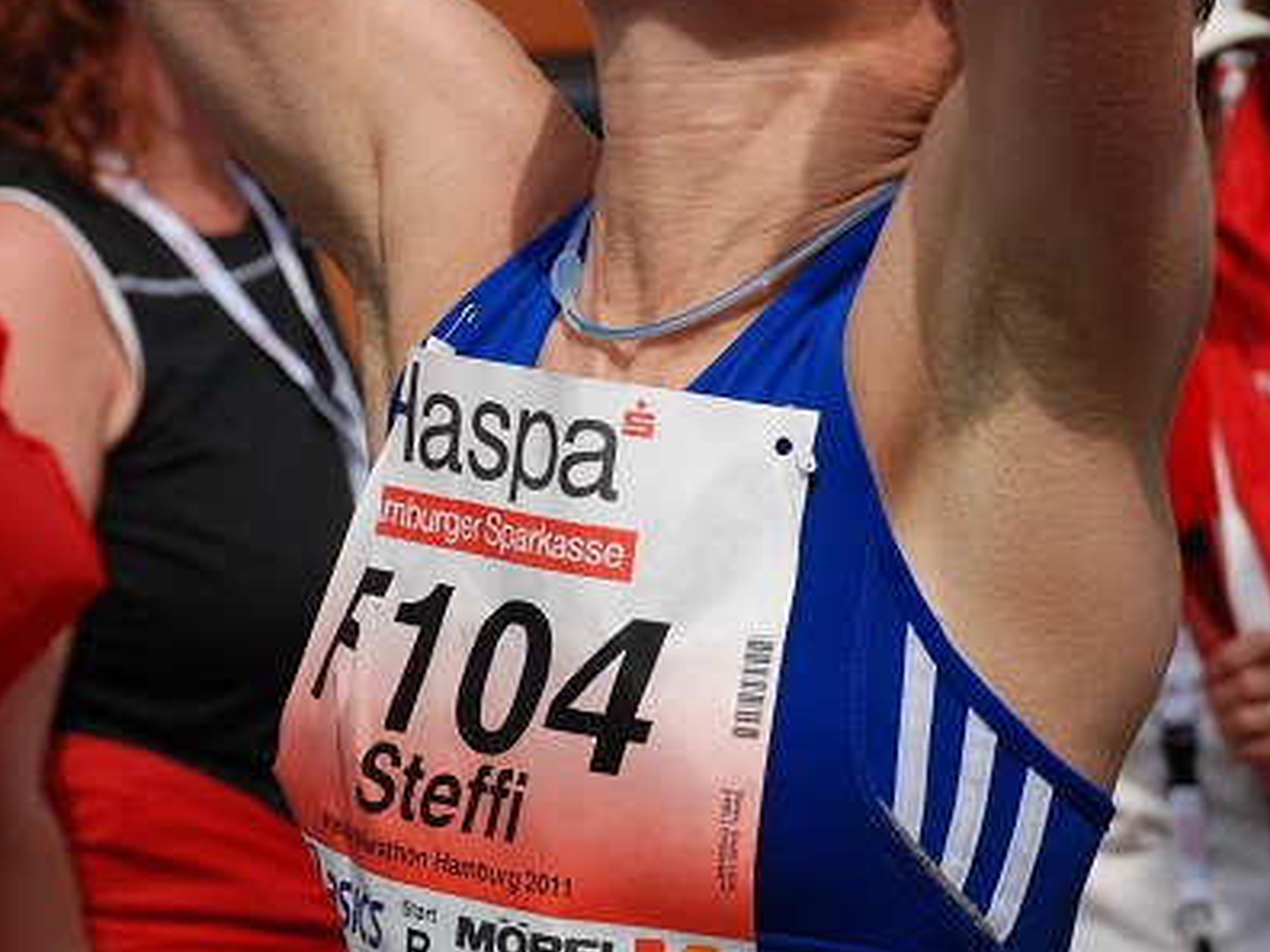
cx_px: 635
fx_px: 5613
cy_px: 378
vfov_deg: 9.7
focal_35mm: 153
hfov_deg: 12.9
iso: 200
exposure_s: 1/800
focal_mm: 70
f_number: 5.6
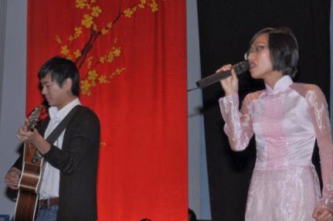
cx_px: 183
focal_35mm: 108
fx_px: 997
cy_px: 107
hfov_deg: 18.9
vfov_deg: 12.6
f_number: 14
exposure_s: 1/60
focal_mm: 62
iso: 400
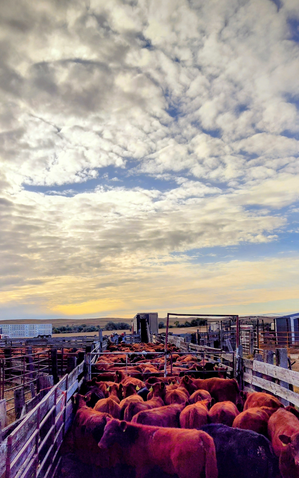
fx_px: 443
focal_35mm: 34
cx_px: 145
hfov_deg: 37.3
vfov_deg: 56.1
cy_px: 296
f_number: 1.8
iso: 100
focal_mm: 5.56
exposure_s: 1/2847
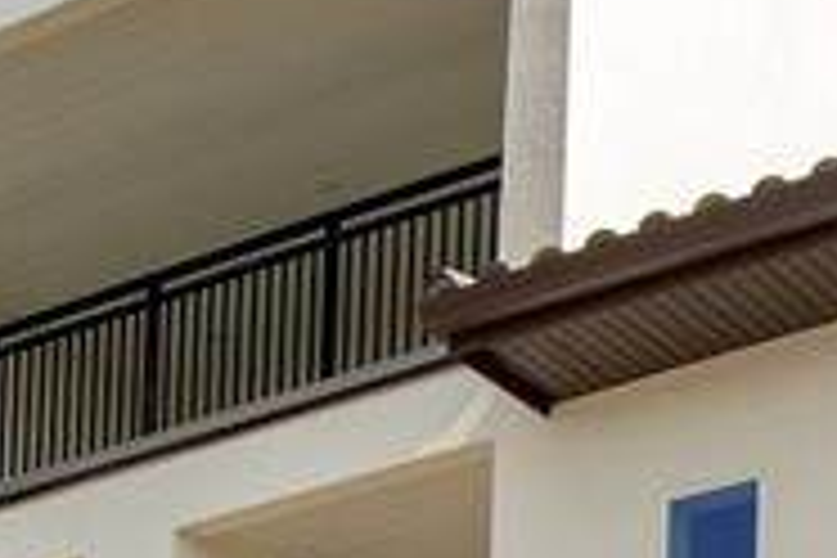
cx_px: 963
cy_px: 1030
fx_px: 2046
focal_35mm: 88
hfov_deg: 21.7
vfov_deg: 13.7
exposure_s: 1/100
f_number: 7.1
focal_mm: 16
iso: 100
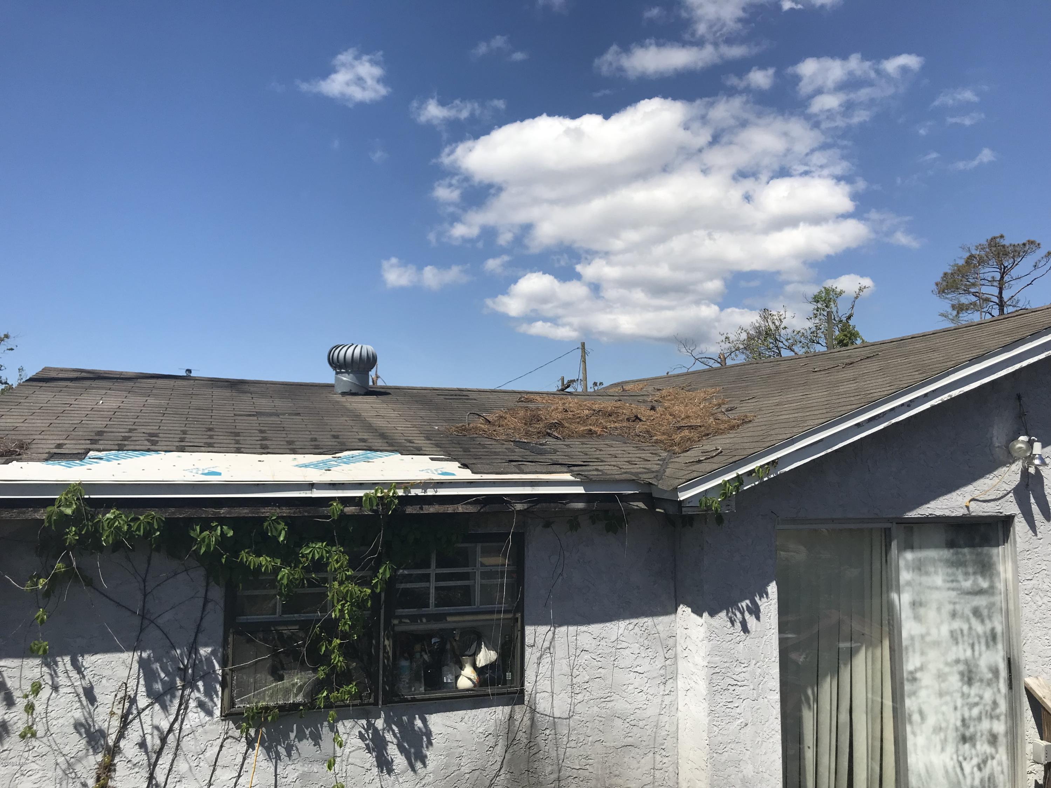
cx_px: 526
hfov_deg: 63.4
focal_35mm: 28
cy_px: 394
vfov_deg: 49.7
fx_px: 850
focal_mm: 3.99
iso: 20
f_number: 1.8
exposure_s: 1/3690
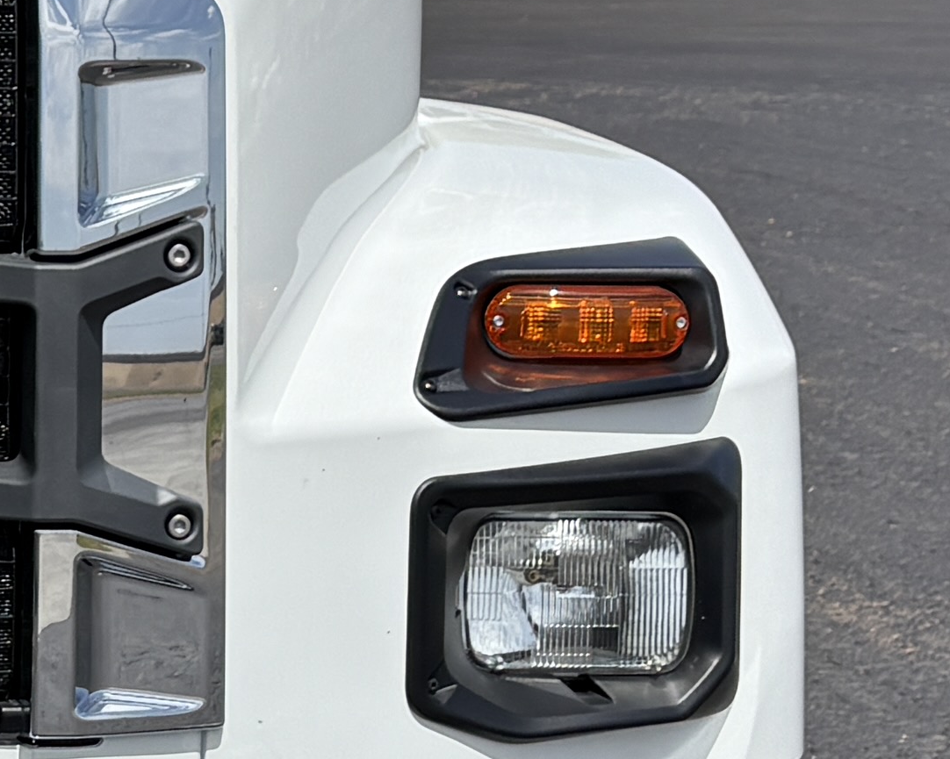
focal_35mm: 134
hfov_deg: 13.6
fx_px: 3767
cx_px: -461
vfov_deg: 11.5
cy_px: 196
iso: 50
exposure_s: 1/6329
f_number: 1.6
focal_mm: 5.96
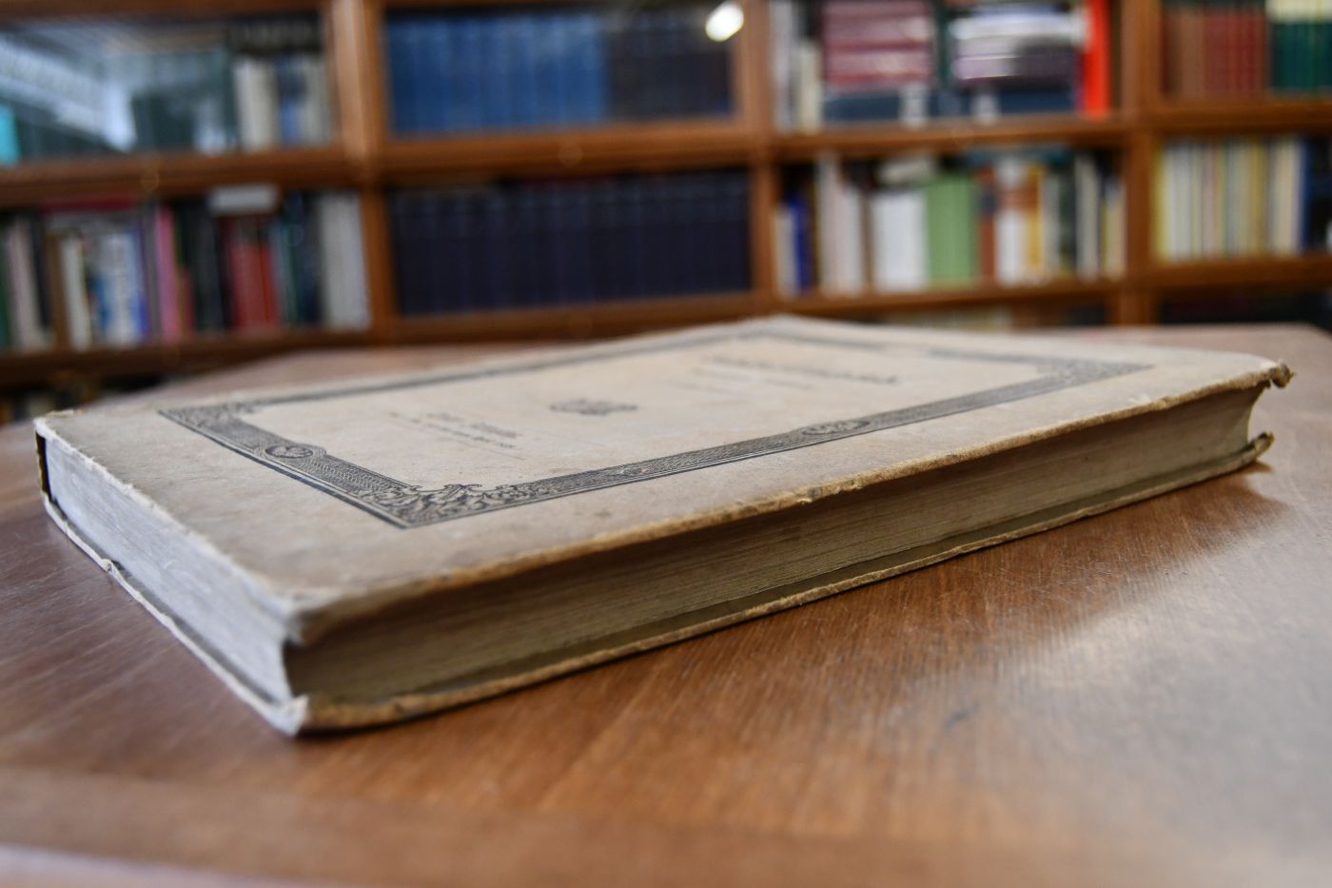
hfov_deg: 55.8
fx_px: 1258
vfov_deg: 38.9
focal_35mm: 34
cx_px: 666
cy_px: 444
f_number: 3.8
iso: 1100
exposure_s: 1/125
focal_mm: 23
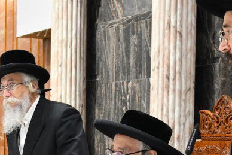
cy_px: 177
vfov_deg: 11.6
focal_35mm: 116
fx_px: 748
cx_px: -23
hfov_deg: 17.1
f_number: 5.6
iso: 1600
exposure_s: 1/100
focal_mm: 44
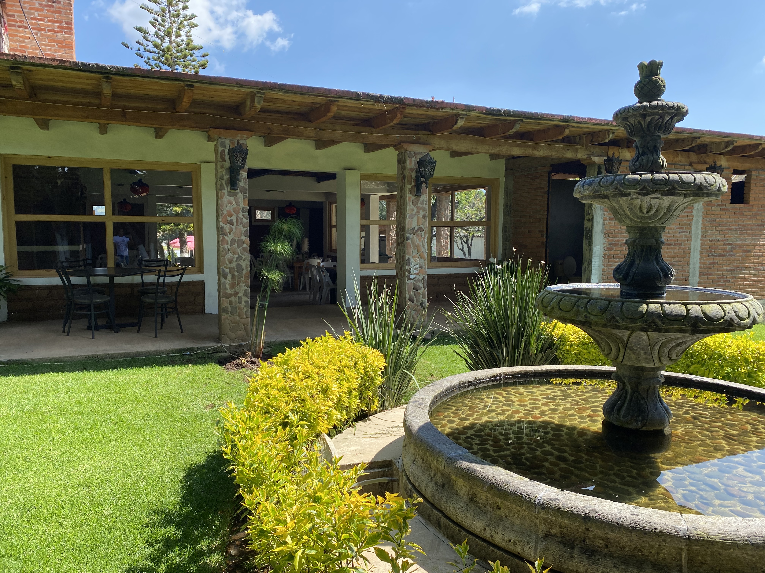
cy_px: 286
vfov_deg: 53.1
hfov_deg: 67.3
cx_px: 382
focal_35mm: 26
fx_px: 575
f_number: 1.8
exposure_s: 1/942
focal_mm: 4.25
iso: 32
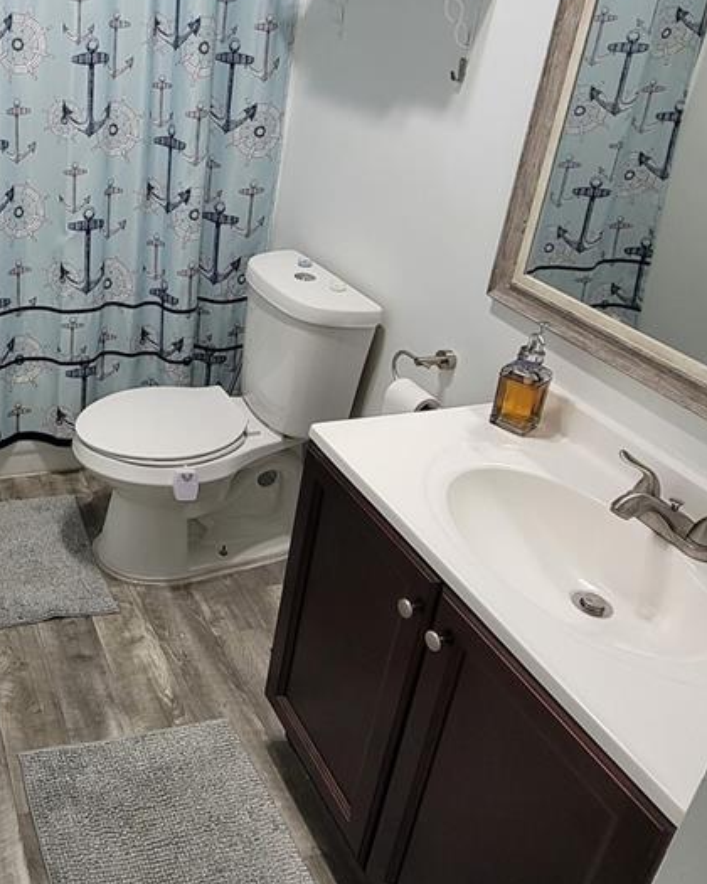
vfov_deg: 58.8
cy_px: 283
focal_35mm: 29
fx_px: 759
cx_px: 15
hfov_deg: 43.5
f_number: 2.2
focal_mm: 2.2
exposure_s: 1/59
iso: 100
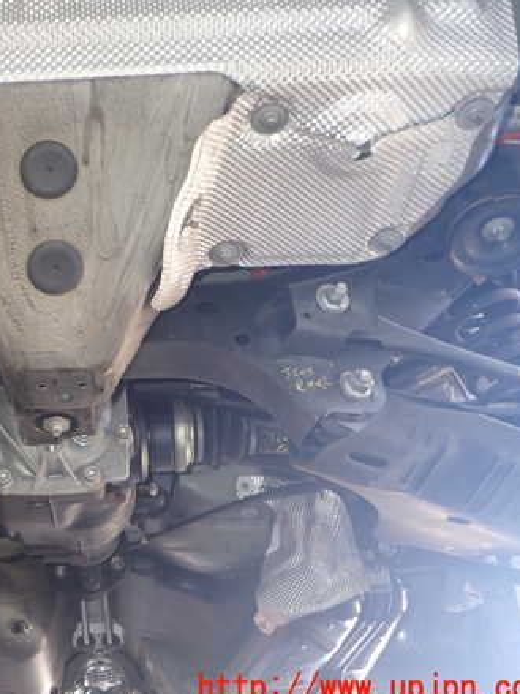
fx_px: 822
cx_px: 81
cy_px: 353
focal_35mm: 41
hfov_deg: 33.7
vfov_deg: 45.8
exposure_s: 1/30
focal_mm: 5.4
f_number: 2.3
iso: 200
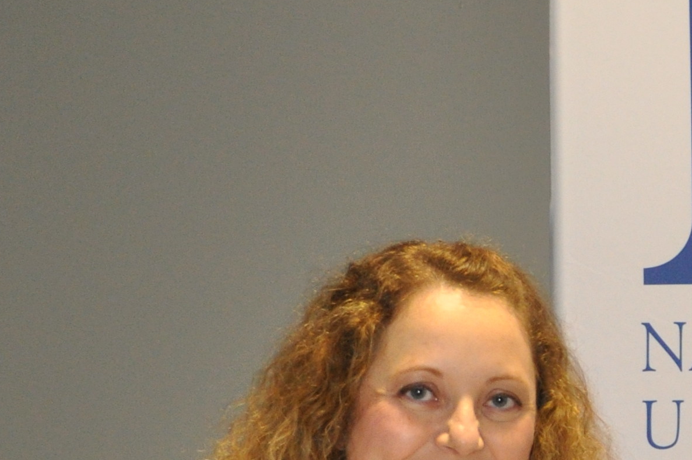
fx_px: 2496
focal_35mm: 130
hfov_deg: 15.0
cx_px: 933
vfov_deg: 10.4
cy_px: 479
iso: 800
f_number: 3.8
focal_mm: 24
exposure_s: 1/60
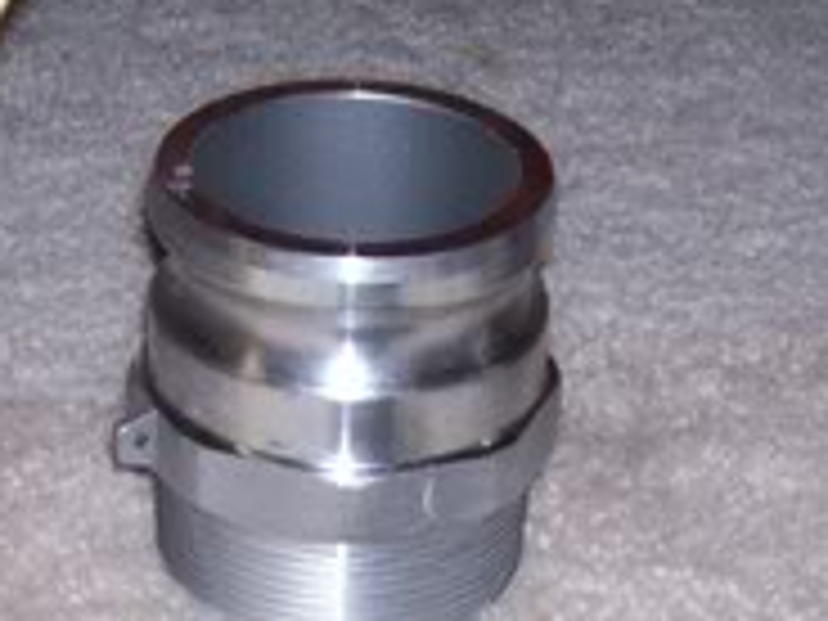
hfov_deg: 13.3
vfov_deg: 9.9
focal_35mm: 148
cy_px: 747
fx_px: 3540
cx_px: 338
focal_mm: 5.6
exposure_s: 1/64
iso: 80
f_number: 2.7
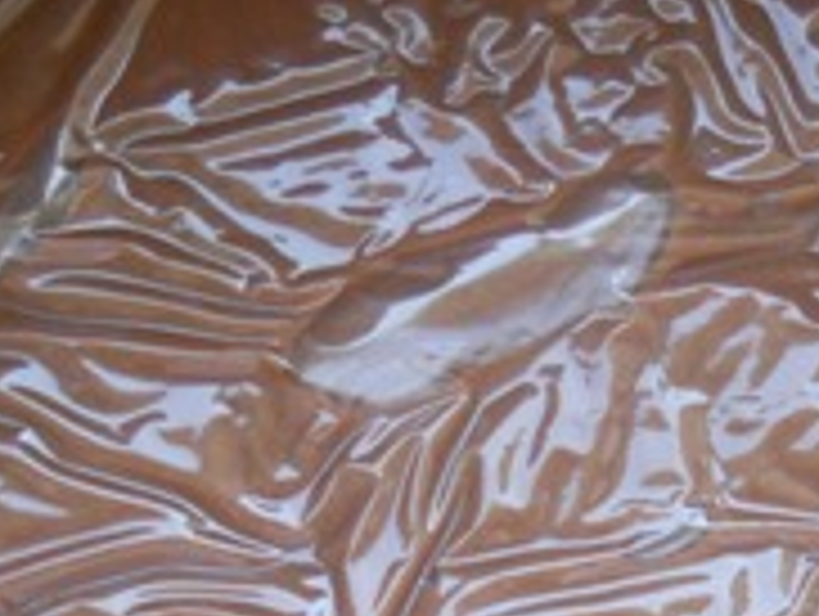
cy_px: 922
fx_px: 3198
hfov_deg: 14.5
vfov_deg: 10.6
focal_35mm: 135
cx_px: 688
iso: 400
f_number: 3.1
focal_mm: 6.72
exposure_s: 1/100
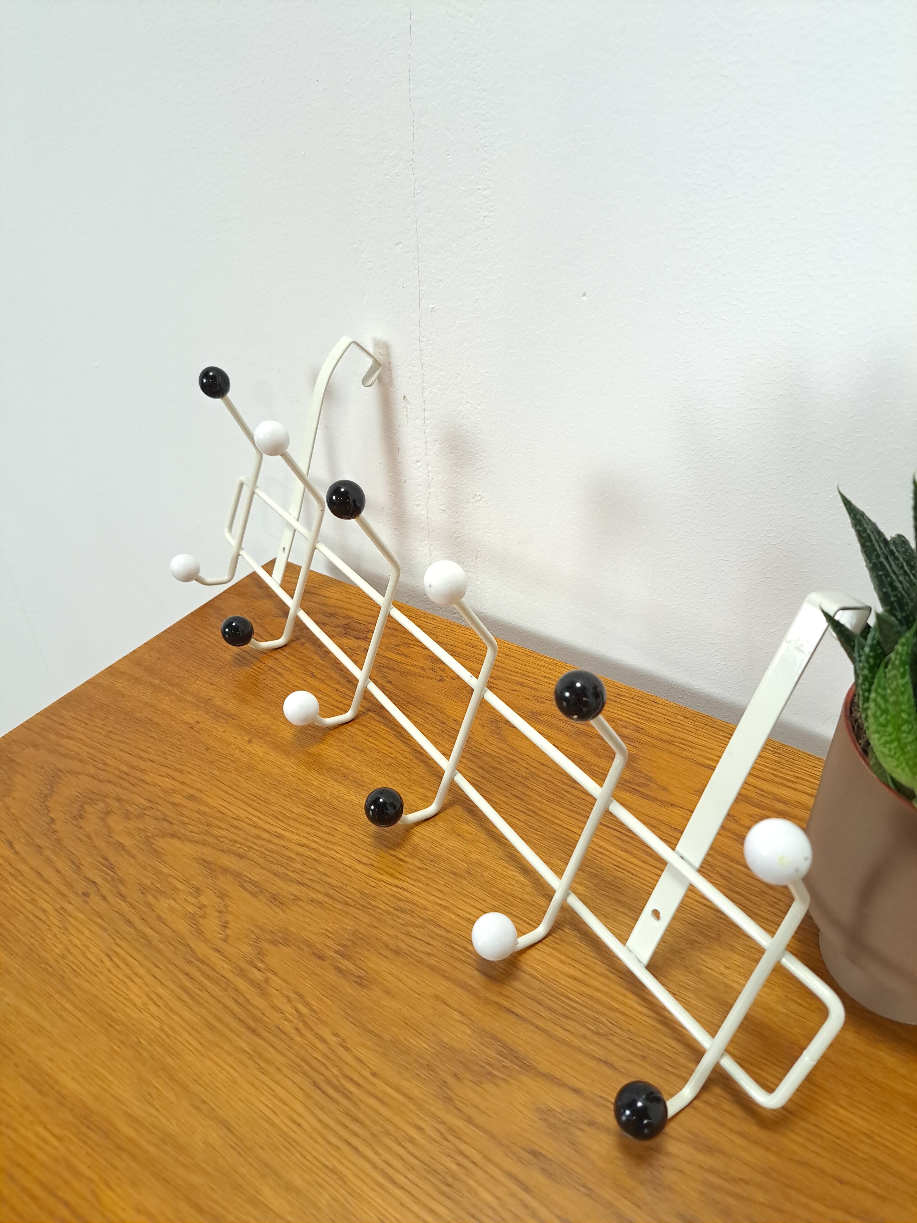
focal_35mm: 24
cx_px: 458
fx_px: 848
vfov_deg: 71.6
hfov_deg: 56.8
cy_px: 612
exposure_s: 1/50
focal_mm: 5.23
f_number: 1.8
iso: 320
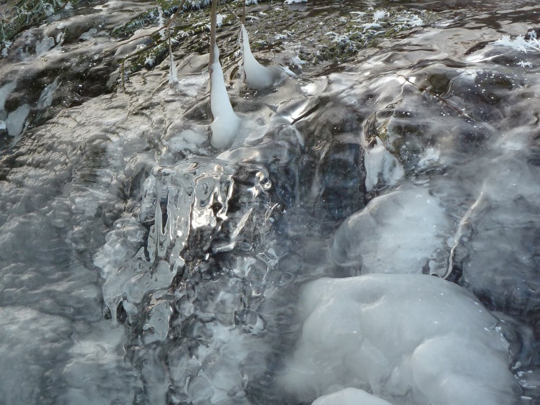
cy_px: 202
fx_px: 1997
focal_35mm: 128
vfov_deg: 11.6
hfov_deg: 15.4
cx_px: 270
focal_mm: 21
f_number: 4.4
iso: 125
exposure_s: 1/40
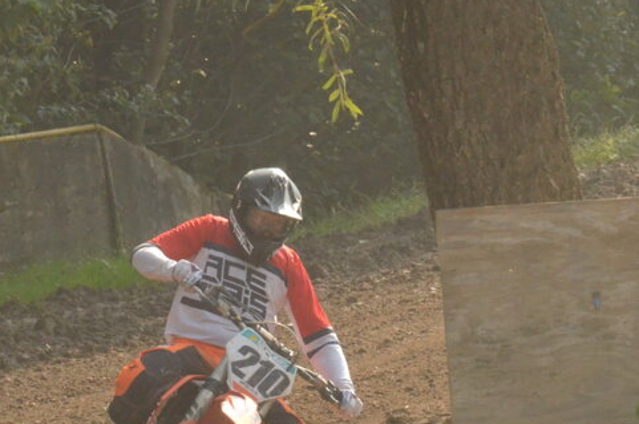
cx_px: 228
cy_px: 266
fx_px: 9745
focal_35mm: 550
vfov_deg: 2.5
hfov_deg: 3.8
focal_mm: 195
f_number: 18
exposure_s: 1/500
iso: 3200
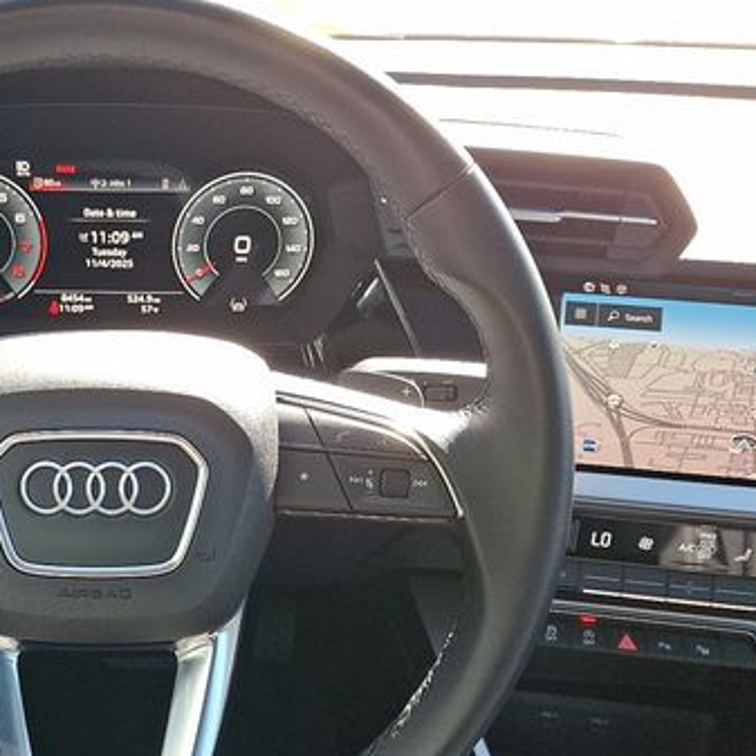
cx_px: 99
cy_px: 451
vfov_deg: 39.9
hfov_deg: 37.8
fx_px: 1038
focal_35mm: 42
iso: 32
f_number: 1.8
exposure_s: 1/120
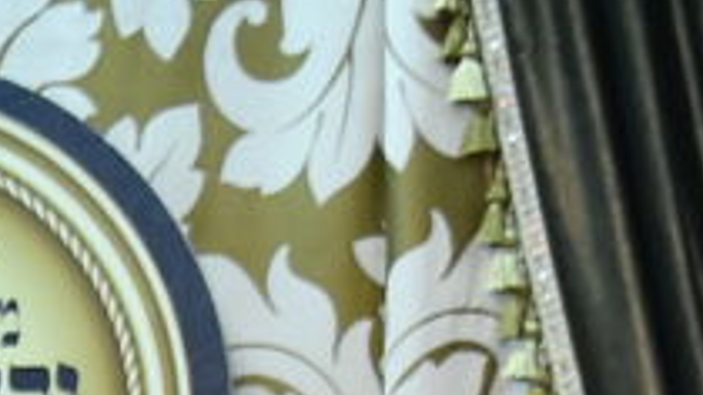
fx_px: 9355
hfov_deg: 4.2
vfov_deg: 2.4
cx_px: -783
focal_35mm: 502
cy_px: 1428
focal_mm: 72
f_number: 5.6
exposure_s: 1/125
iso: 1600
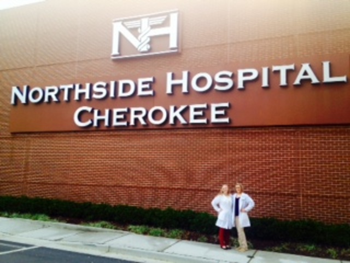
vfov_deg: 40.7
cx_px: 175
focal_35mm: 35
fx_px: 354
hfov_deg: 52.6
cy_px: 132
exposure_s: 1/24
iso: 50
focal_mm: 4.28
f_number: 2.4
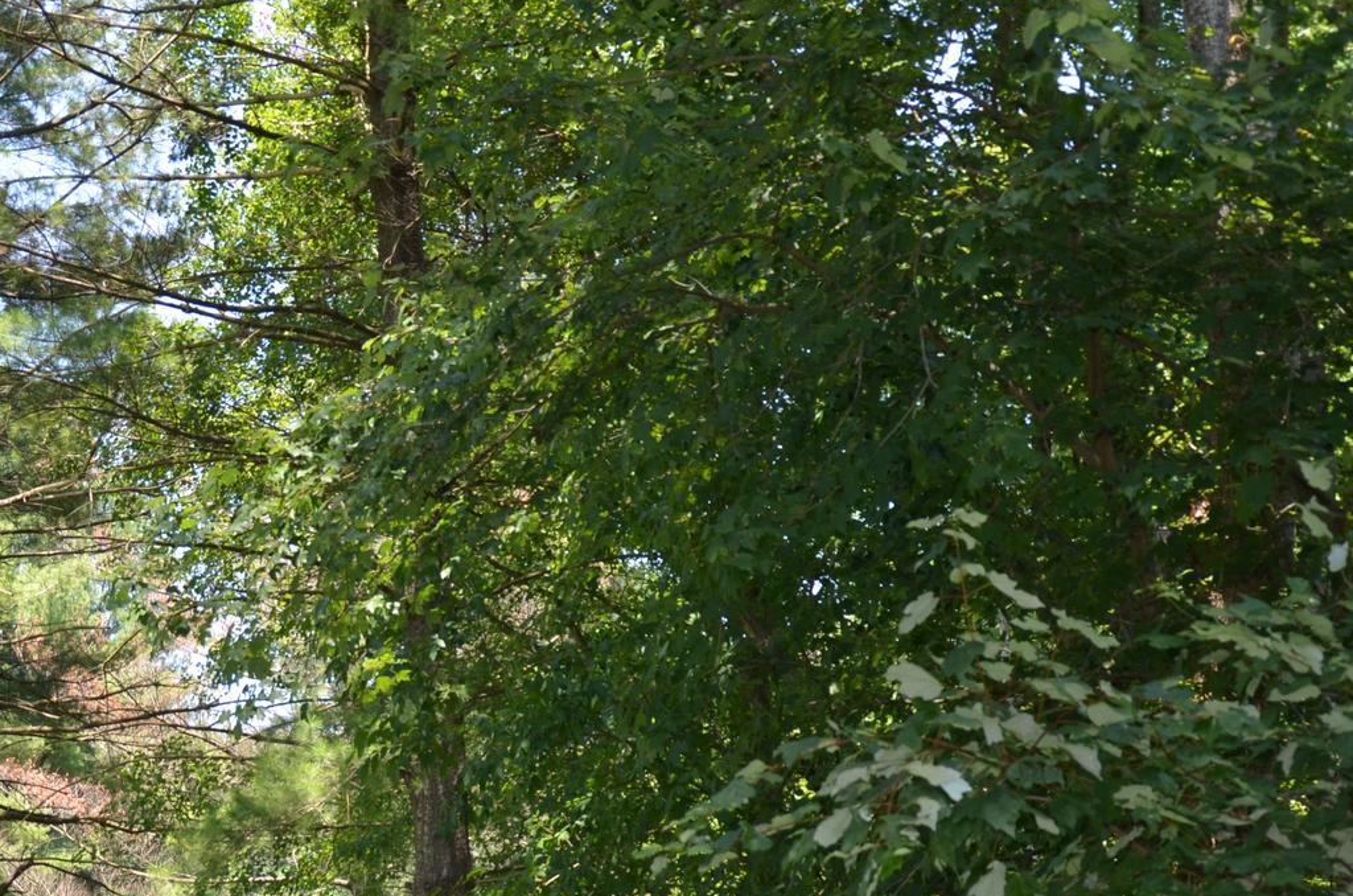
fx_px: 2475
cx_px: 338
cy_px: 850
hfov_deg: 30.1
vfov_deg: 20.0
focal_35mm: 66
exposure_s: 1/250
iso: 180
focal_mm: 22
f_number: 3.8
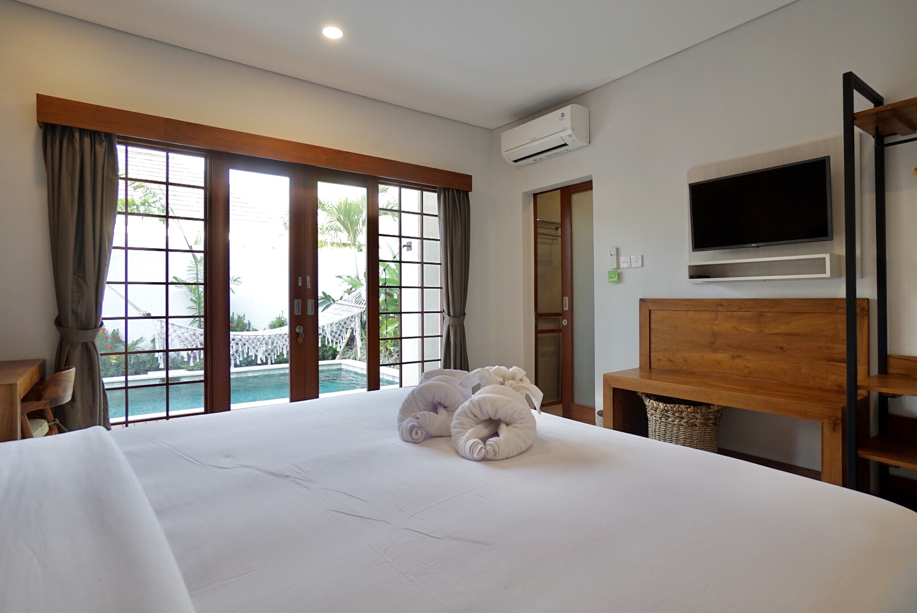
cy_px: 306
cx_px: 458
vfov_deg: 67.5
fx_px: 459
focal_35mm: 18
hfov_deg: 90.0
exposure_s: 1/25
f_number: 4
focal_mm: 12
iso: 100
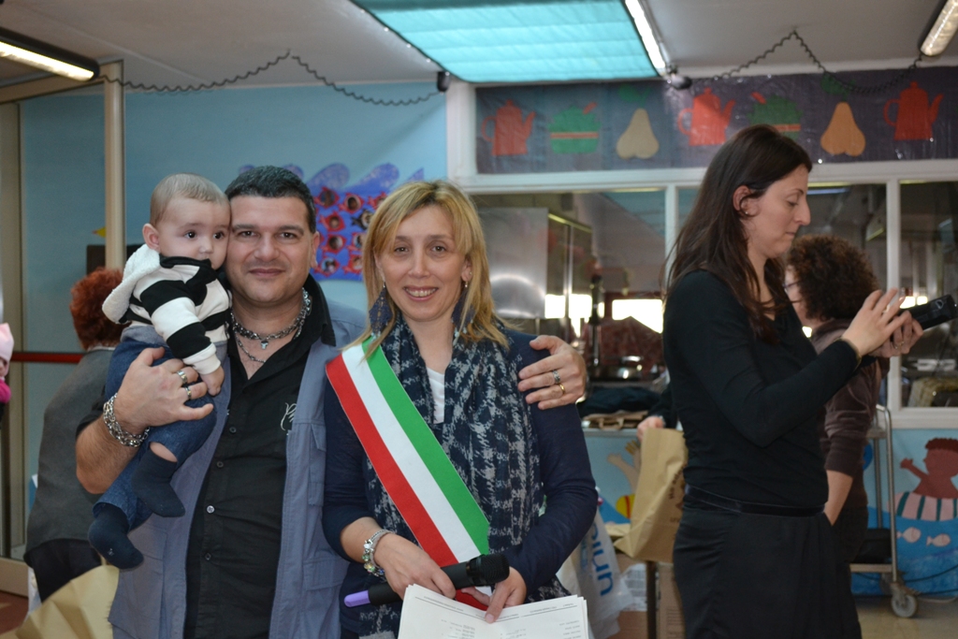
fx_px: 1437
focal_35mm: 54
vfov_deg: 25.1
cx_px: 479
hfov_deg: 36.9
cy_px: 320
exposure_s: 1/60
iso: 800
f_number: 5
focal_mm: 36
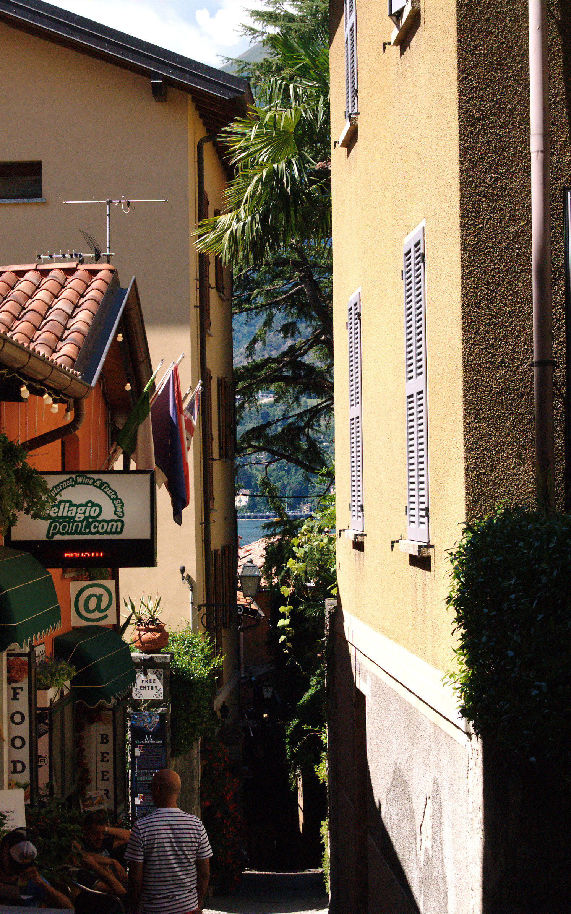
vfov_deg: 24.5
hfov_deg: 15.4
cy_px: 458
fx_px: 2105
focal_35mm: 85
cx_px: 271
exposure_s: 1/750
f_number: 10
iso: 1000
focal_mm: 55
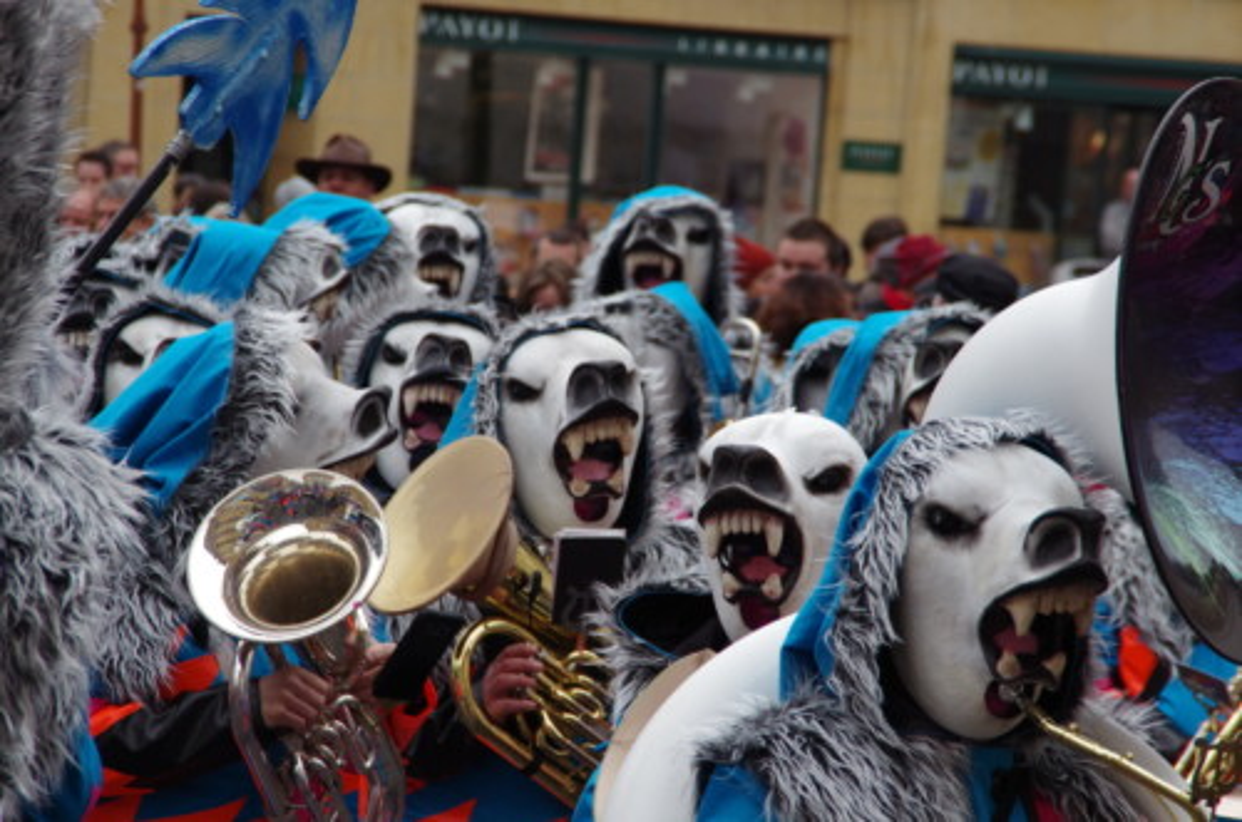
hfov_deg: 6.9
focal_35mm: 300
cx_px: 621
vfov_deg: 4.6
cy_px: 411
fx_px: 10327
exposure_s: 1/250
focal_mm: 200
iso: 800
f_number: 10
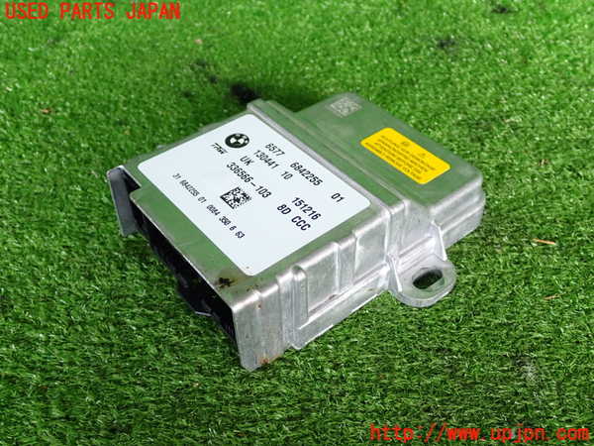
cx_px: 297
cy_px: 223
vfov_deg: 39.7
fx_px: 618
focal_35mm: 36
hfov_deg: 51.4
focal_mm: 6.37
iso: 200
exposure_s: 1/100
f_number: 2.5
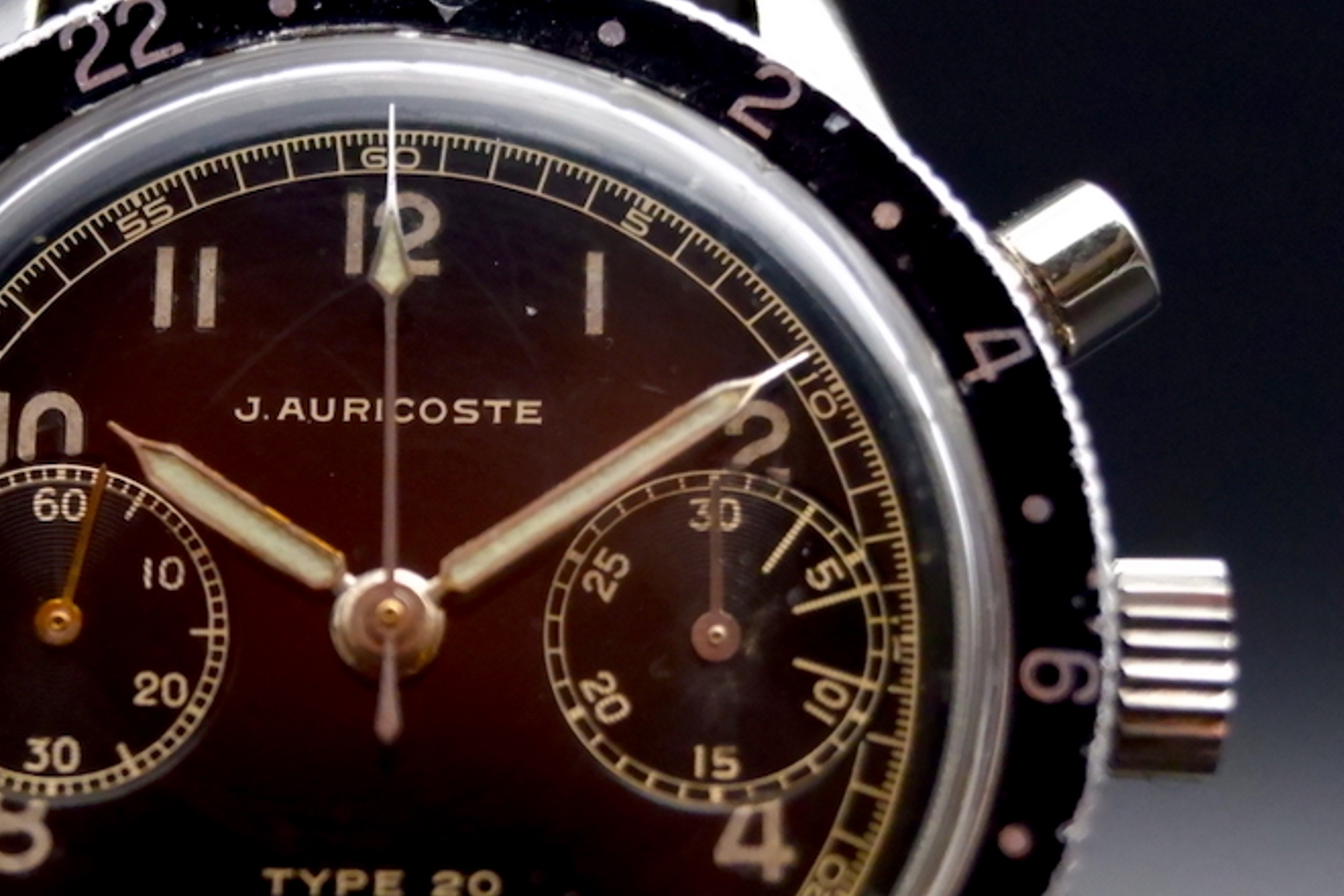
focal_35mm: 109
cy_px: 657
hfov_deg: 18.6
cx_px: 310
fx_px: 4069
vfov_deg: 12.5
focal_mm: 35.8
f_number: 3.6
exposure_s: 1/4000
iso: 6400
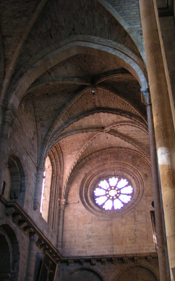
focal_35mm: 44
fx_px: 336
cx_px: 95
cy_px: 140
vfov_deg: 45.3
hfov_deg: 29.2
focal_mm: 6.3
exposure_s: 1/5
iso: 200
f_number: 2.8
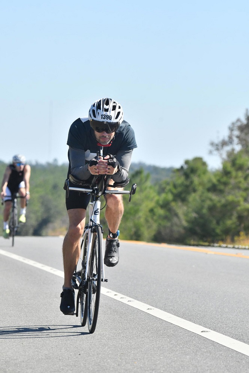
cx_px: 124
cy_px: 186
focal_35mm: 300
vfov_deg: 6.9
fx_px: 3113
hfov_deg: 4.6
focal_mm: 200
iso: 900
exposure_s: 1/2500
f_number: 8
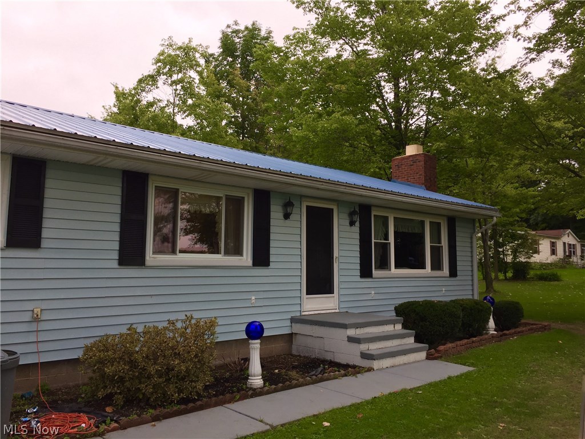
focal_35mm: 29
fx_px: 490
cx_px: 292
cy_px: 220
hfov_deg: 61.7
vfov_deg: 48.2
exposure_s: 1/238
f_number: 2.2
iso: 32
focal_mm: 4.15
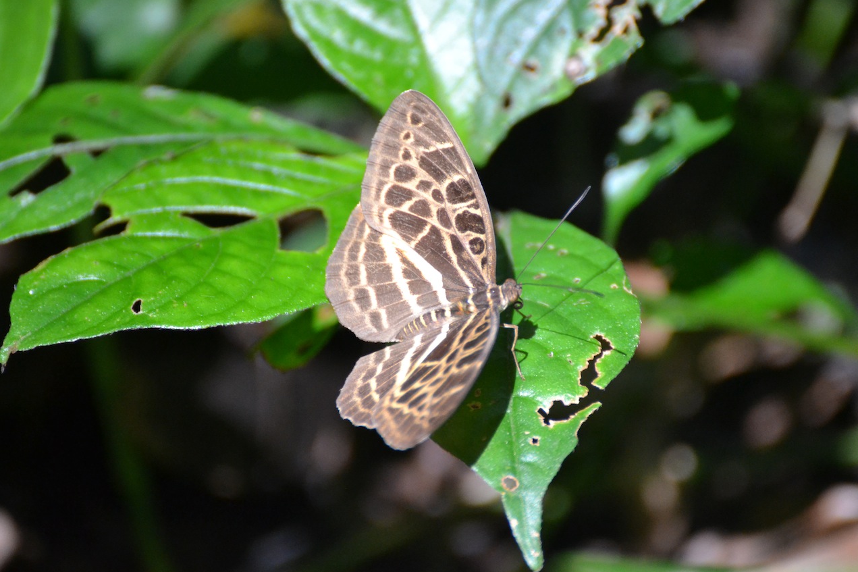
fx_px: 9722
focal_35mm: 408
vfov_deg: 3.4
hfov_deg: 5.1
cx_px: 431
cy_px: 287
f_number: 5.6
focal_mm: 270
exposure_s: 1/500
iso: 2200
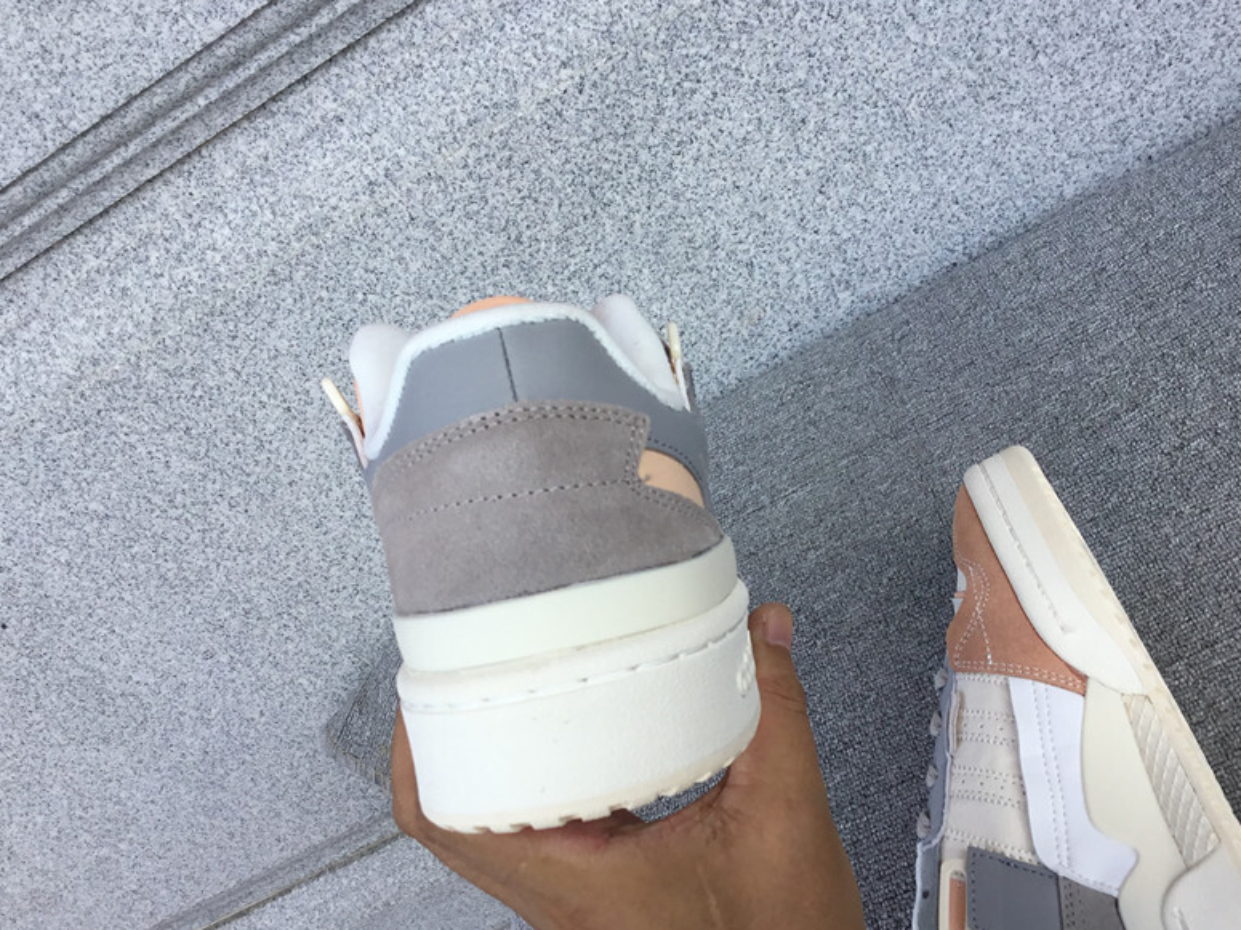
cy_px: 441
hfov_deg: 51.3
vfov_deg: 39.6
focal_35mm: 36
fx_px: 1290
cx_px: 661
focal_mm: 3.3
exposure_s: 1/192
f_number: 2.4
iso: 25
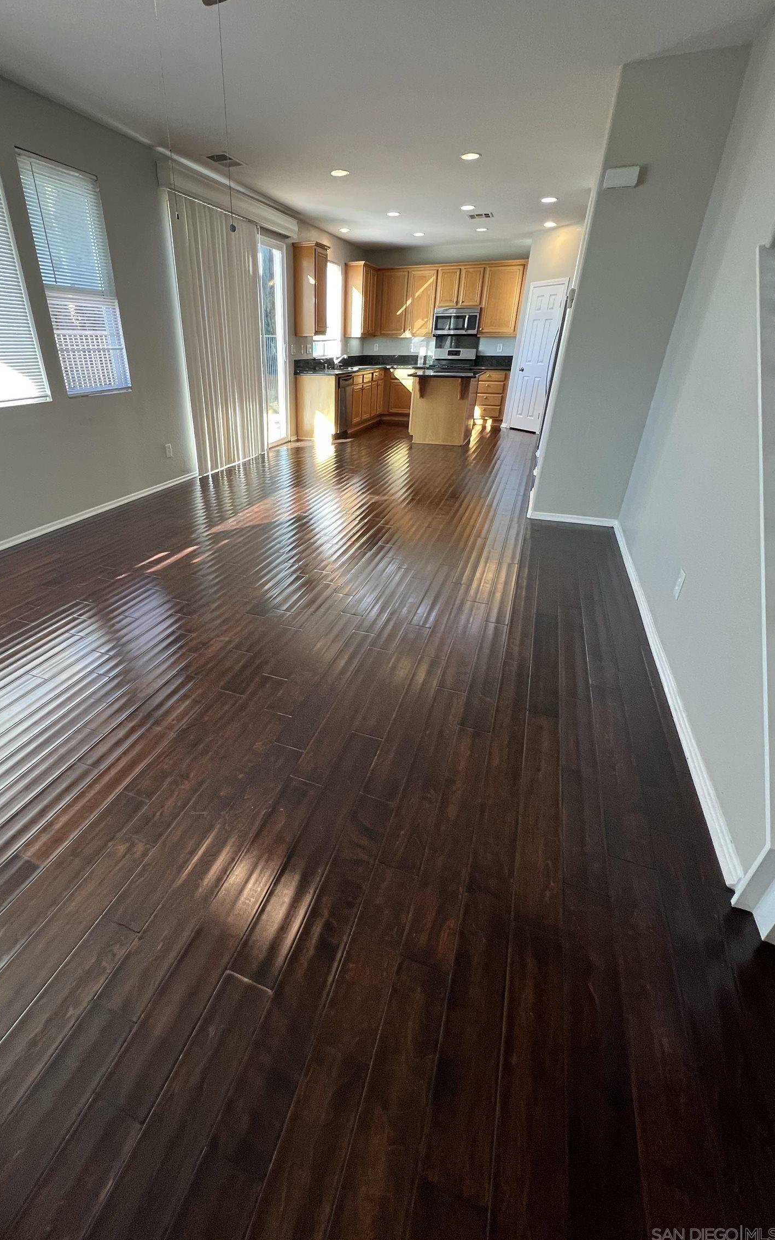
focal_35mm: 14
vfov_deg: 105.3
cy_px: 617
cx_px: 311
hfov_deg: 77.7
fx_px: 473
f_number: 1.8
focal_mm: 1.57
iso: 250
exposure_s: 1/120
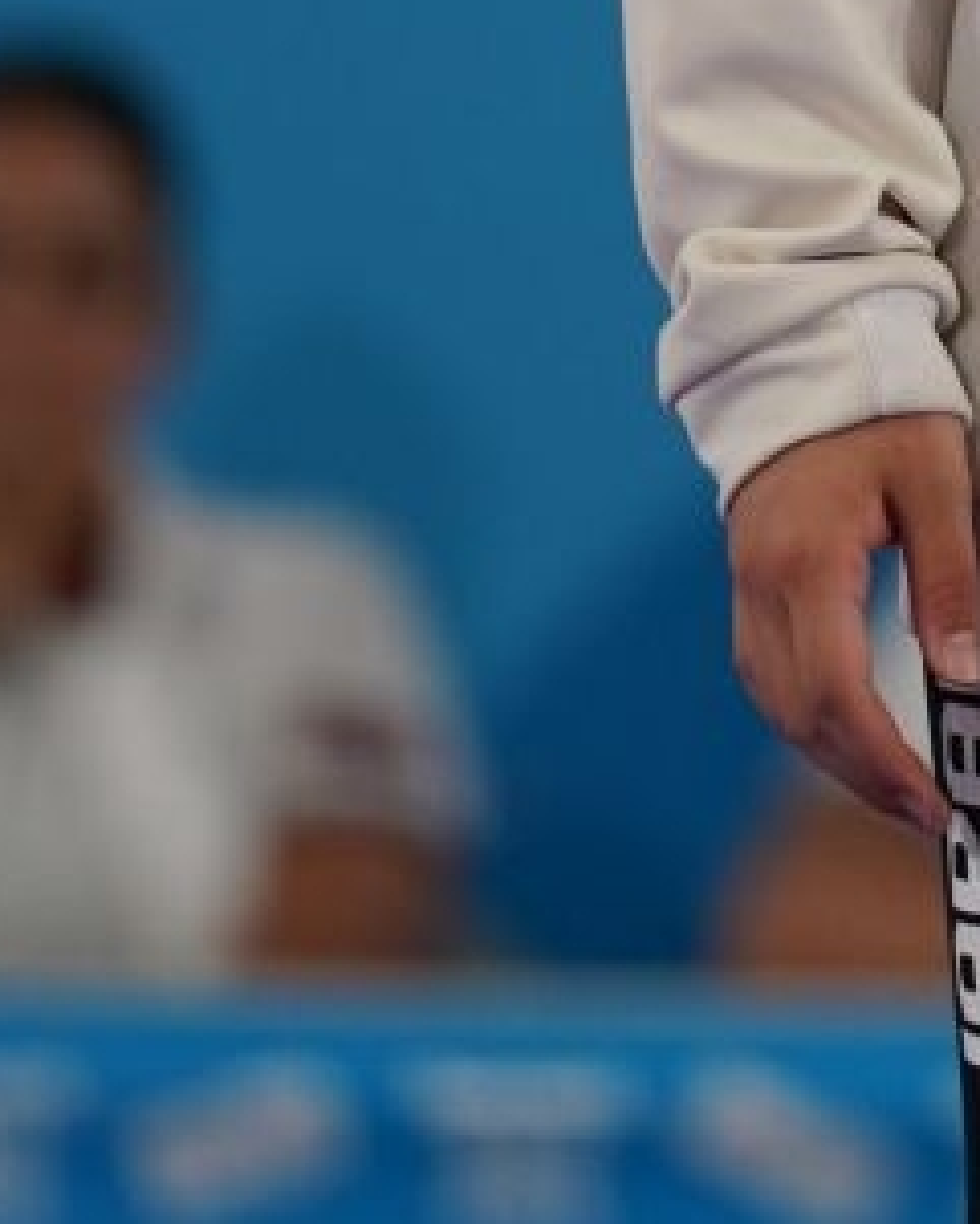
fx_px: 40658
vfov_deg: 1.7
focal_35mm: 1122
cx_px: 1537
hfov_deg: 1.4
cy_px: -720
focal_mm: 200
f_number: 2.8
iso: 500
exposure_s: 1/500
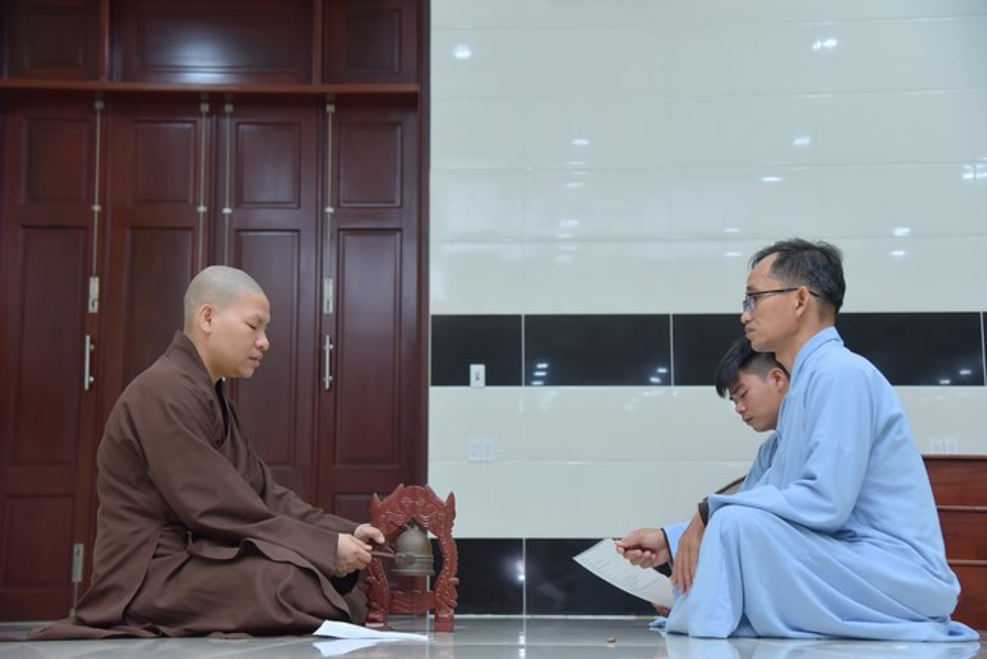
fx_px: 1591
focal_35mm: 58
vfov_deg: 23.4
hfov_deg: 34.5
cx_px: 494
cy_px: 330
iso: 1250
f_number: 5.6
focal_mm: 58
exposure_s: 1/125
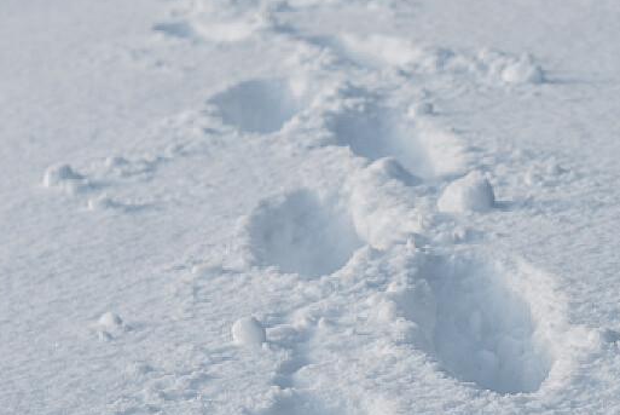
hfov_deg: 10.8
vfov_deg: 7.3
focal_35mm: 187
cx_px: 686
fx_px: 3223
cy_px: 497
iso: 100
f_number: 4
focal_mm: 50
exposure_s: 1/640
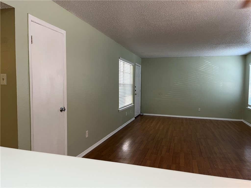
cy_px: 94
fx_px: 189
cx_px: 126
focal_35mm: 26
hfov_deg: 67.3
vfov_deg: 53.1
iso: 125
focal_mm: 5.1
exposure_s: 1/60
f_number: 1.6
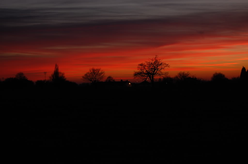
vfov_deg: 16.5
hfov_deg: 24.7
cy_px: 82
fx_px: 567
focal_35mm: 82
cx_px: 124
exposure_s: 1/40
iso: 200
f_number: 5.6
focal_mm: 55
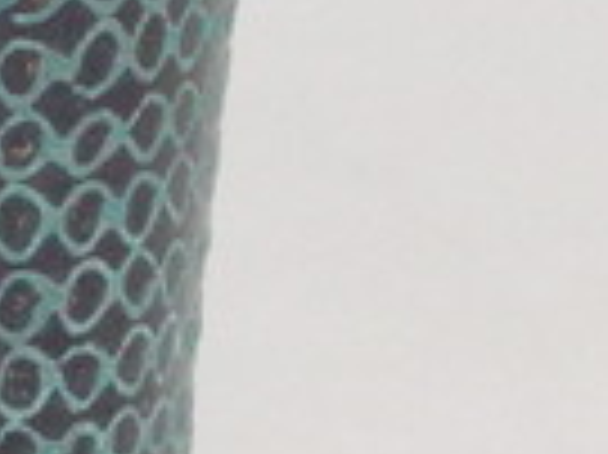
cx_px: -252
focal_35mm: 446
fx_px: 7827
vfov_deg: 3.3
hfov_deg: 4.4
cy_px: 207
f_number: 6.3
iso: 1600
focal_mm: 21.4
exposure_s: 1/80
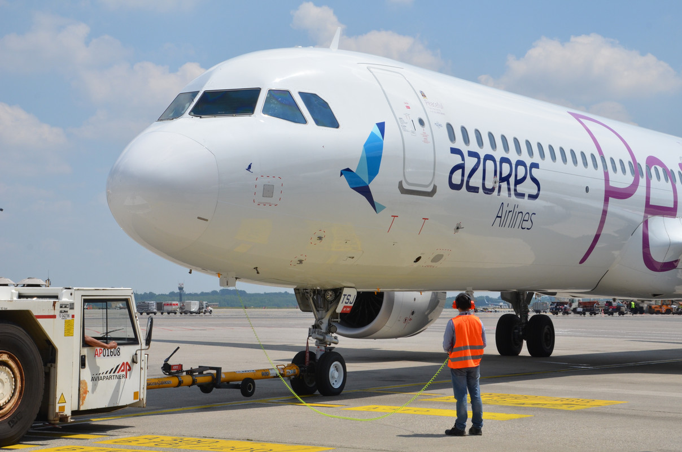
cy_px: 226
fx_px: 1418
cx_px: 341
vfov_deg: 18.1
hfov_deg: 27.0
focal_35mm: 75
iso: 400
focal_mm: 50
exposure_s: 1/640
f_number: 13
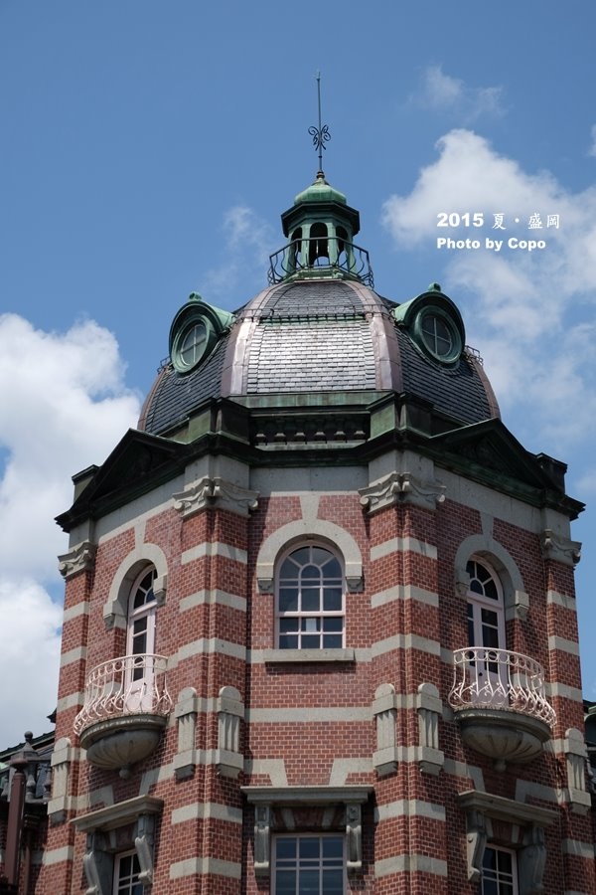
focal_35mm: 69
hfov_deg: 19.7
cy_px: 448
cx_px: 298
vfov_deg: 29.2
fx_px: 1713
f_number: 9
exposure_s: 1/420
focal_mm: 46.3
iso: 200
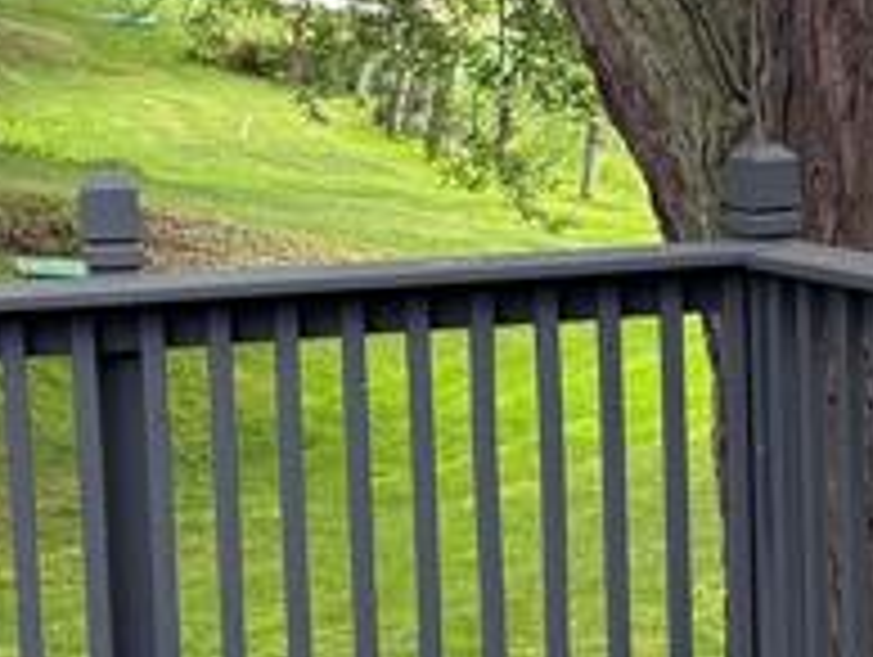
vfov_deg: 10.8
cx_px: 756
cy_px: 446
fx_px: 3459
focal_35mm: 137
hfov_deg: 14.3
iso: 64
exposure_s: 1/130
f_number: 1.6
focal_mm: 5.96
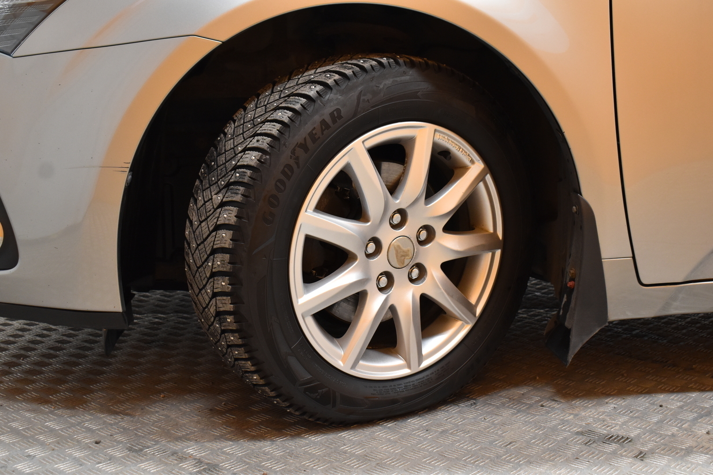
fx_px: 891
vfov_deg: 29.9
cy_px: 238
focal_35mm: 45
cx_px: 356
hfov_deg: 43.6
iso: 1250
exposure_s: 1/30
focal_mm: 30
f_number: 6.3
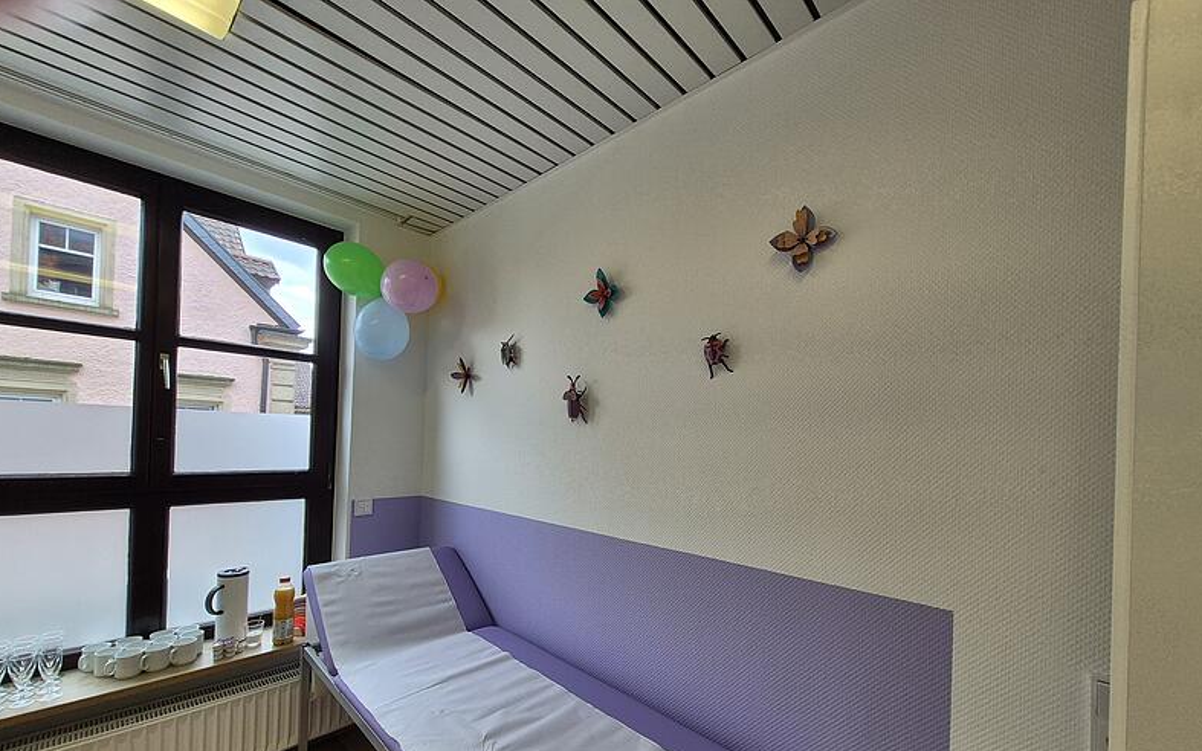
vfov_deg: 77.6
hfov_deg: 105.3
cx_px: 600
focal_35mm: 14
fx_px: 459
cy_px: 456
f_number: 2.2
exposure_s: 1/128
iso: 50
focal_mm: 1.74
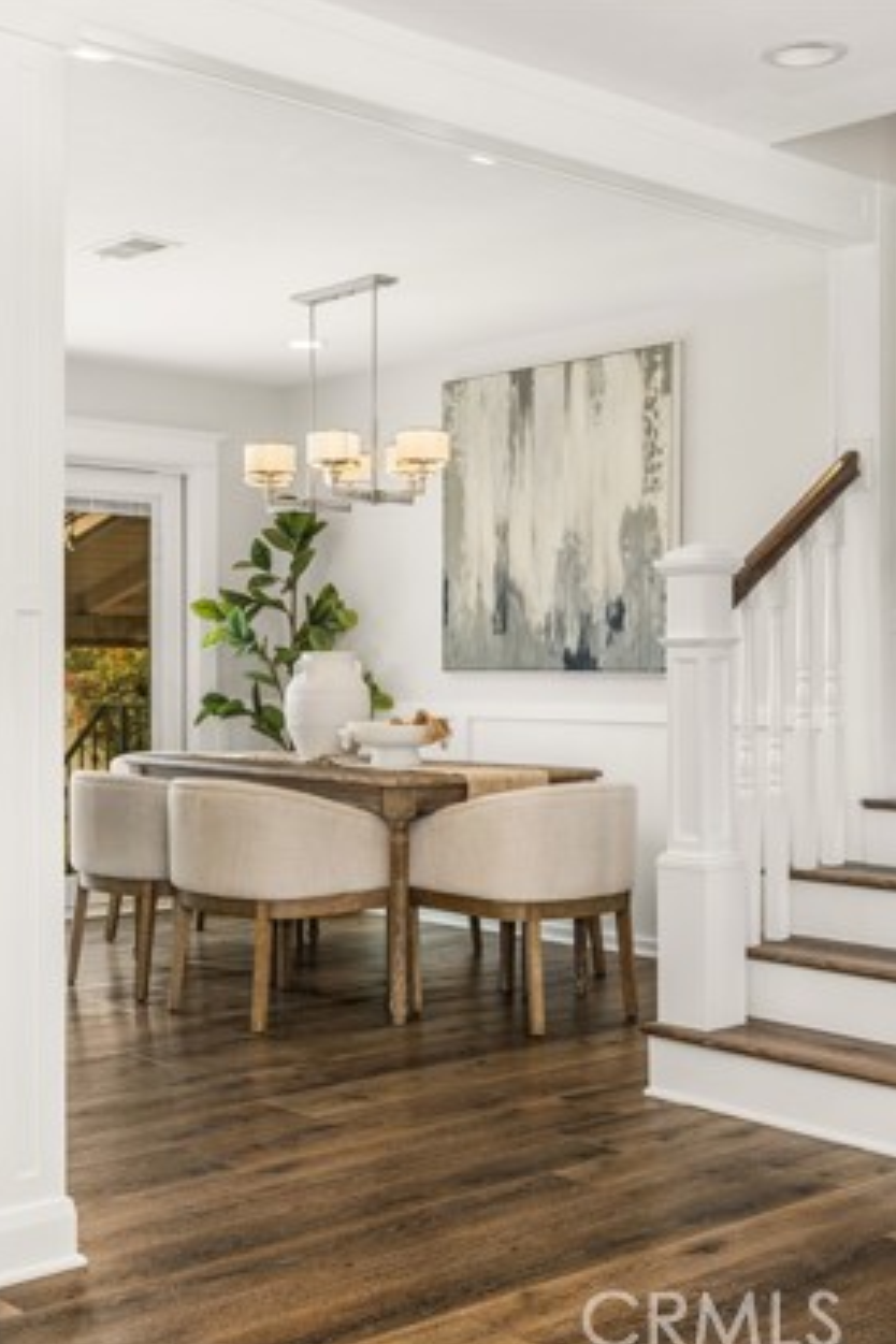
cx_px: 332
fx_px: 1634
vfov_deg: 44.7
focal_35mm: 44
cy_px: 678
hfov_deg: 30.5
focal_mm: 28.5
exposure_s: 1/15
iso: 125
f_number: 6.3
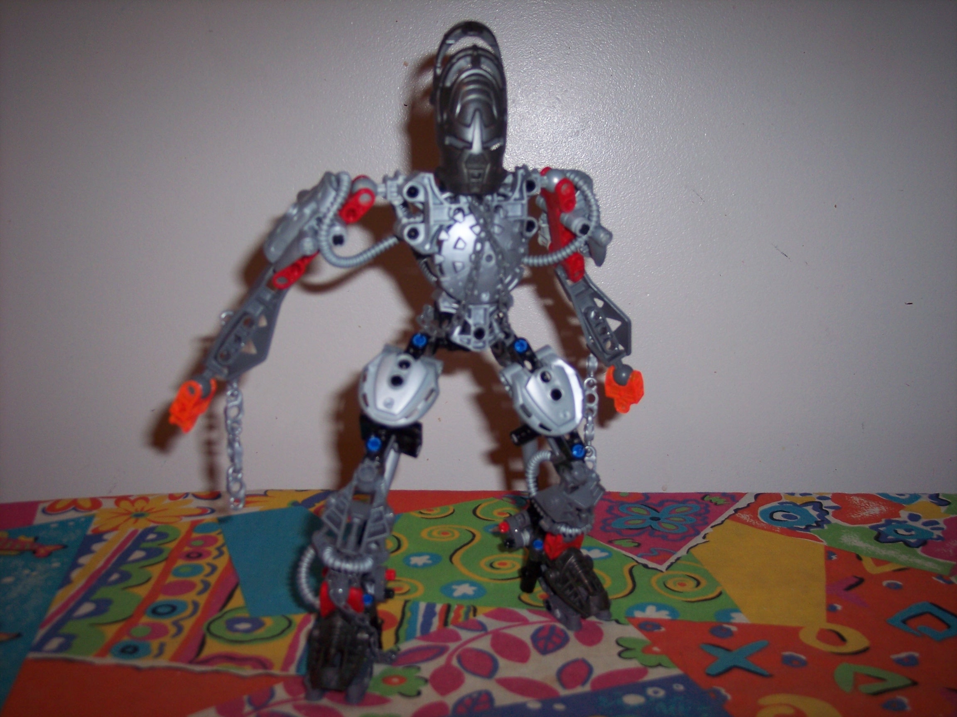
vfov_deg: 36.8
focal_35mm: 39
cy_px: 358
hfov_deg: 47.9
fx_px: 1078
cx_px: 478
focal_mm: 8
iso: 100
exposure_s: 1/60
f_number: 2.8
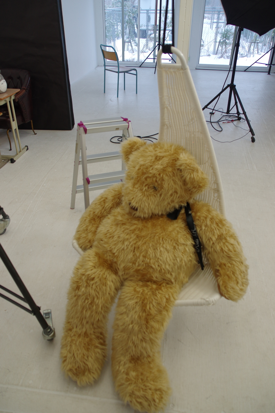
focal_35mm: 27
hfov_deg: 47.9
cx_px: 138
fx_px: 310
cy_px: 206
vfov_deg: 67.4
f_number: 3.5
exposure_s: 1/20
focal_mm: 18
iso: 320
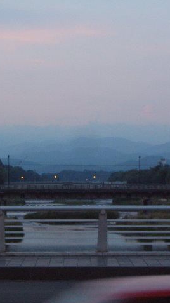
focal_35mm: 152
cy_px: 151
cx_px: 96
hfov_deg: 8.0
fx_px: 1219
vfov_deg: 14.1
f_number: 4.8
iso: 141
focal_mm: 17.4
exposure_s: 1/30
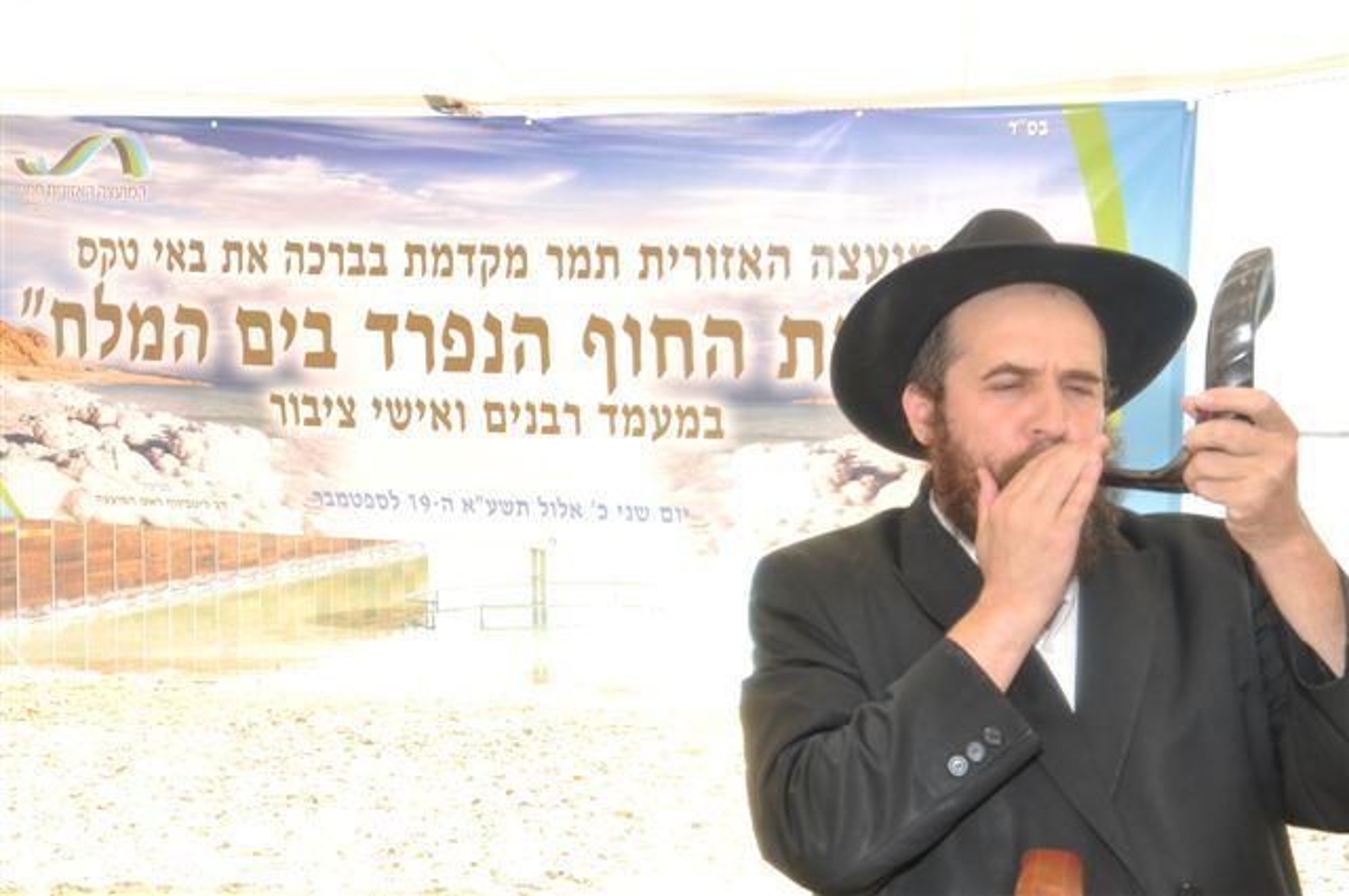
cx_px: 674
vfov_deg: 26.4
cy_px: 448
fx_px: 1909
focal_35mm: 51
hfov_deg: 38.9
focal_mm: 34
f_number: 10
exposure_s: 1/80
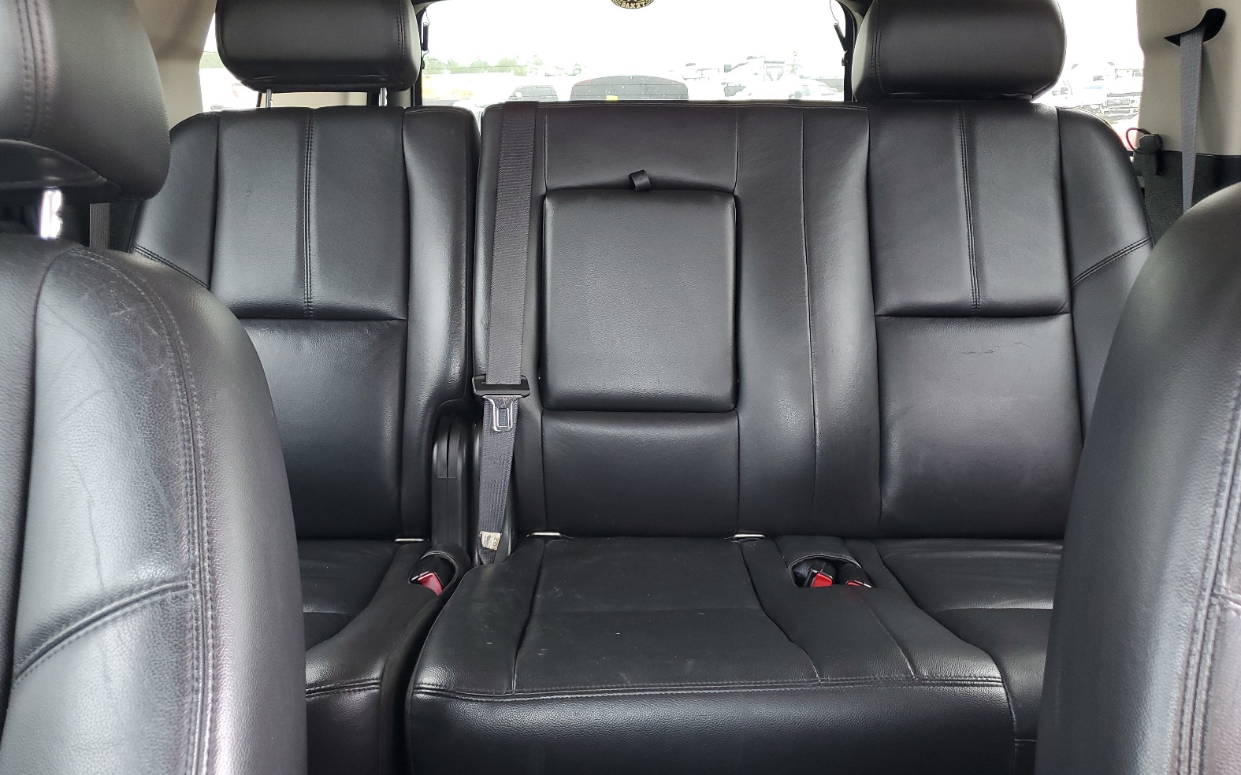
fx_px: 947
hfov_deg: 66.5
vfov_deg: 44.5
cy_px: 373
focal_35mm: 28
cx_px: 627
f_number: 1.5
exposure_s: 1/60.2
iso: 76
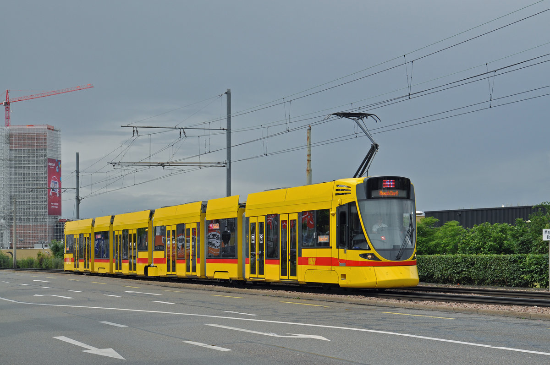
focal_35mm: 69
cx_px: 275
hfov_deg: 29.3
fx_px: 1053
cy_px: 182
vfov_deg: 19.7
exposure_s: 1/1000
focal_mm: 46
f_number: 6.3
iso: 250
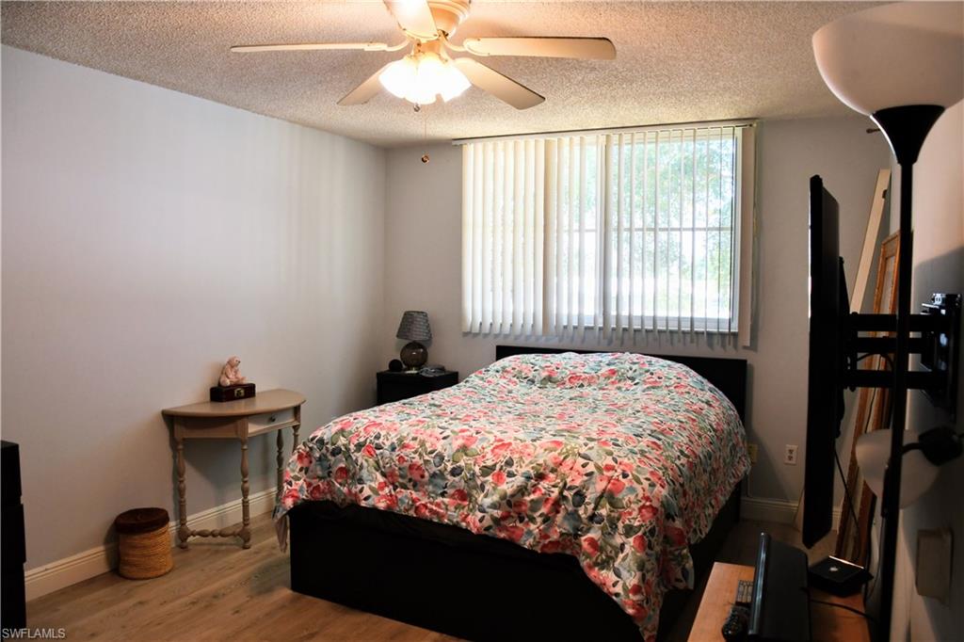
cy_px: 321
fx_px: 723
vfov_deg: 47.9
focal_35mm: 27
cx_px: 482
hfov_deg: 67.4
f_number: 5.6
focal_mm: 18
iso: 400
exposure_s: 1/125
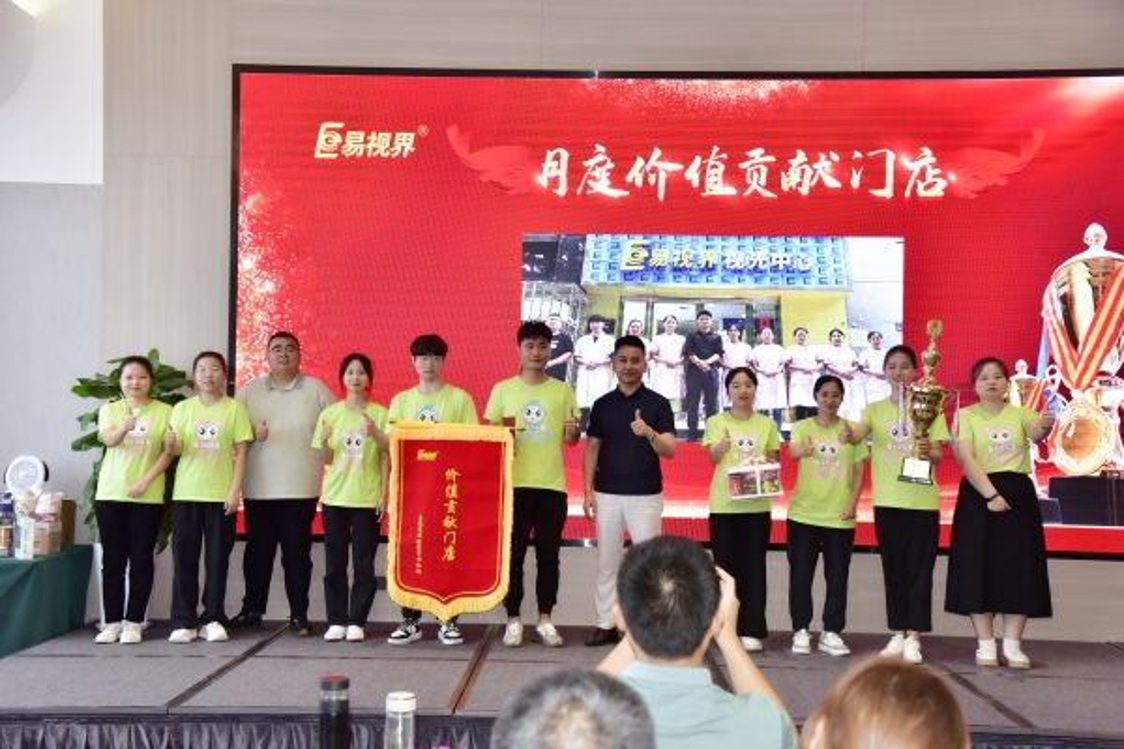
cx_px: 562
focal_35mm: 40
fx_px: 1249
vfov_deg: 33.4
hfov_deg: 48.5
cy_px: 374
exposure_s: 1/125
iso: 1000
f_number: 5
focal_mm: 40
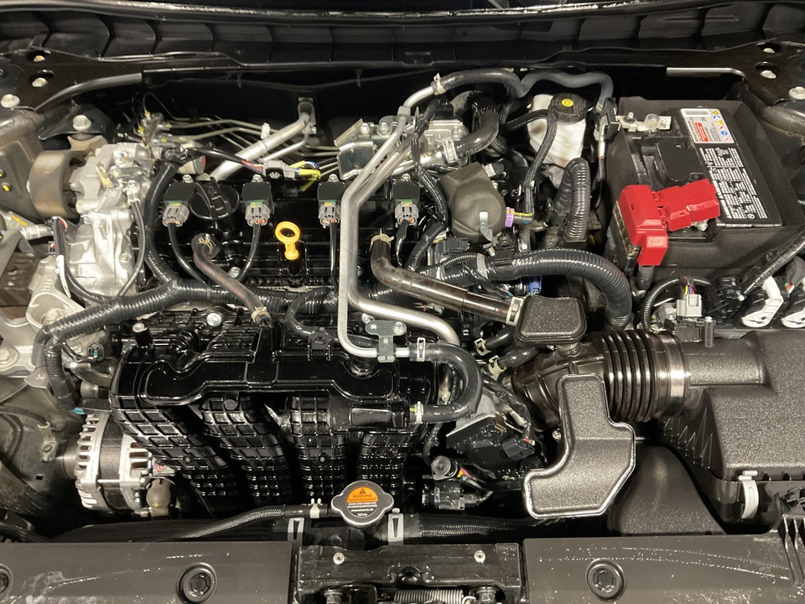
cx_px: 402
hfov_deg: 61.7
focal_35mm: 29
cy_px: 302
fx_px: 674
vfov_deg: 48.2
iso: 250
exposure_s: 1/25
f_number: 1.8
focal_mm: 3
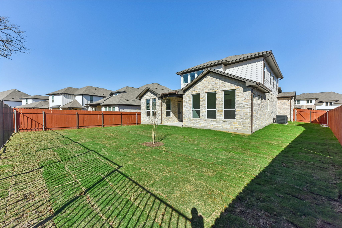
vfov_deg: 81.2
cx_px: 171
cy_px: 114
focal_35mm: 14
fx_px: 133
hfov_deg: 104.2
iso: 400
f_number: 8
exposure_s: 1/1600
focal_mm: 14
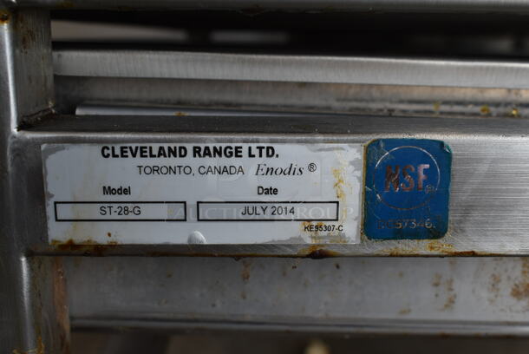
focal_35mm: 42
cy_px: 177
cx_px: 264
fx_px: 618
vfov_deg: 32.0
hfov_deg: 46.4
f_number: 8
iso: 250
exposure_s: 1/60
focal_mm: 28
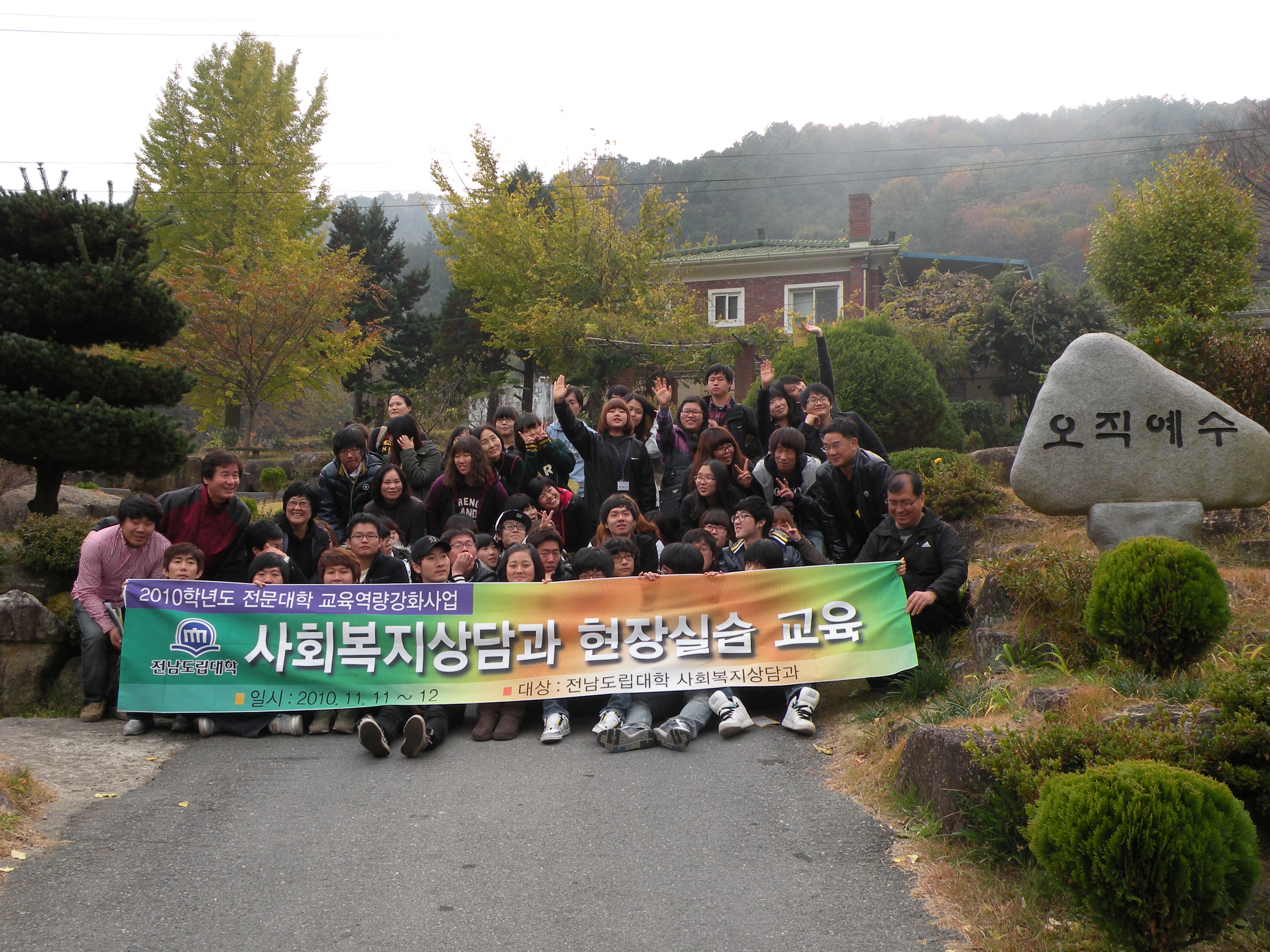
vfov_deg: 34.3
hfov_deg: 44.8
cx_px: 635
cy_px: 476
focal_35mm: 42
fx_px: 1541
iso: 64
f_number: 4
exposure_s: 1/97.5
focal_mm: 7.4
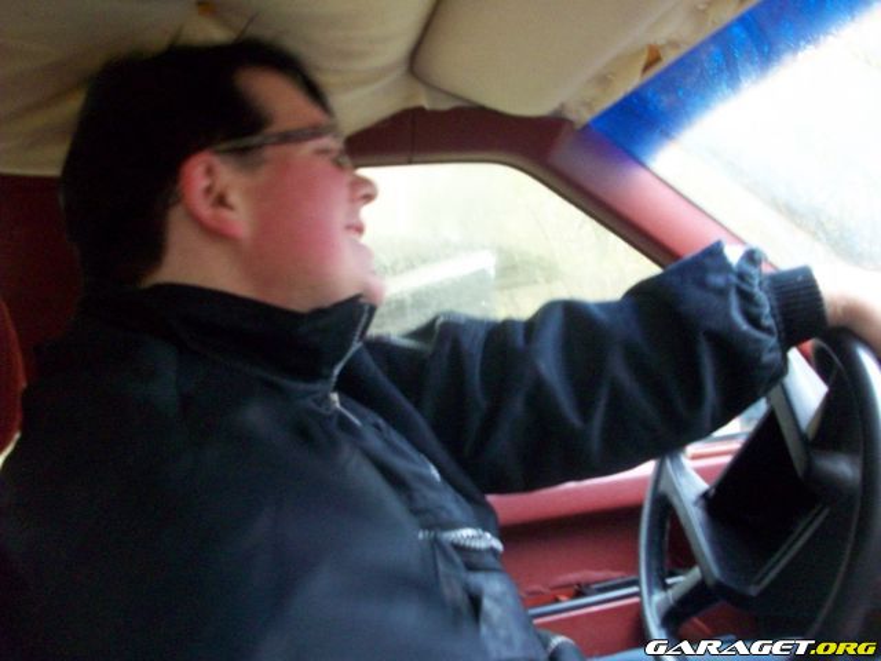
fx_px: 865
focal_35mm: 34
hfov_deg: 54.0
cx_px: 440
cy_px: 330
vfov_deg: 41.8
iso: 305
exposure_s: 1/8
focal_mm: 5.7
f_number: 2.8
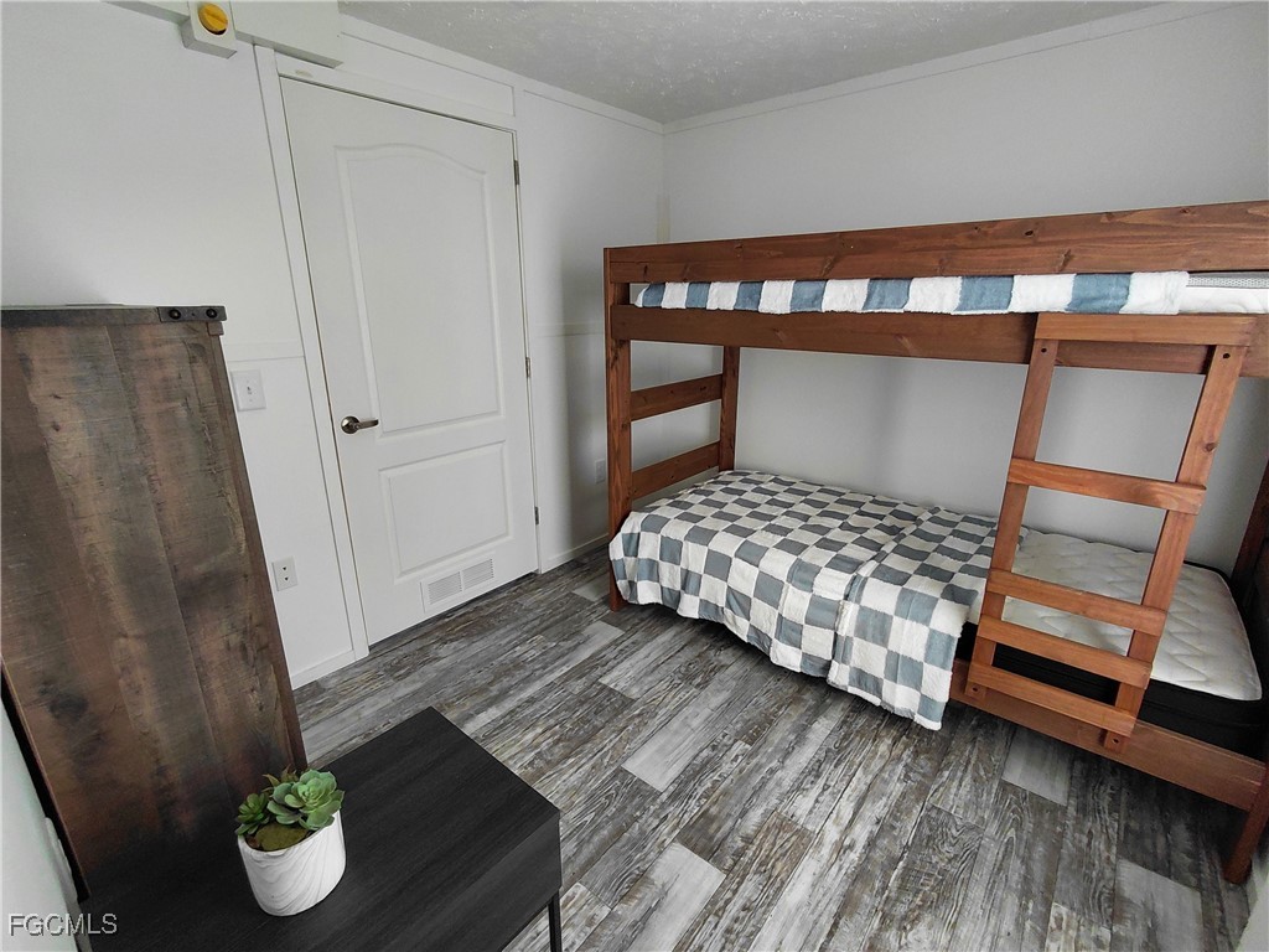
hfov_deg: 94.5
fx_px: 587
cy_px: 476
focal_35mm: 16
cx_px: 634
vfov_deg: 78.1
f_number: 2.2
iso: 80
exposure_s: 1/120
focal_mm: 1.64
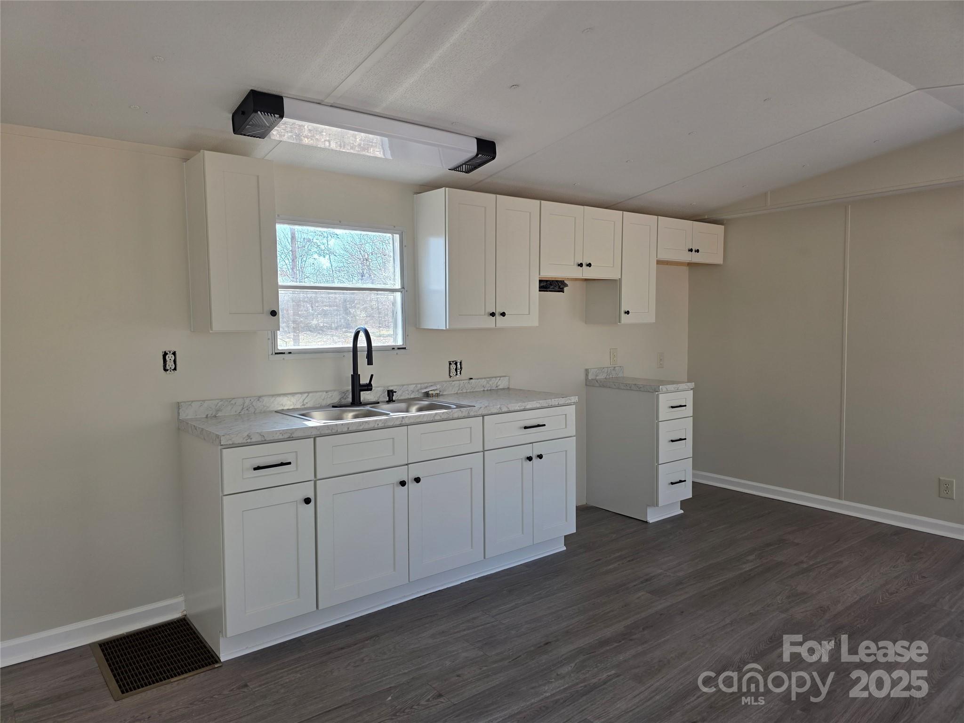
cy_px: 362
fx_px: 641
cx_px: 482
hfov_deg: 73.9
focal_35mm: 23
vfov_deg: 58.9
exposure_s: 1/180
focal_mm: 6.3
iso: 40
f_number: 1.7
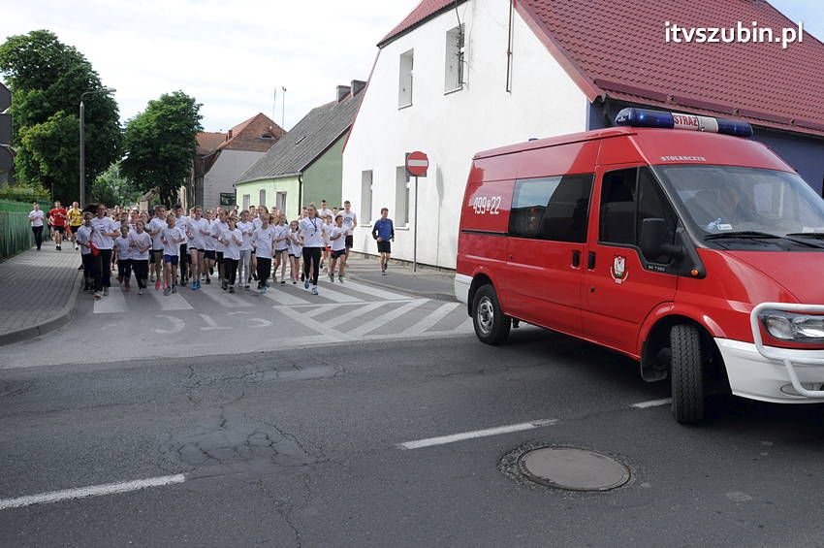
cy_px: 274
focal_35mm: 27
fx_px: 617
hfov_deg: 67.4
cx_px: 412
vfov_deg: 47.8
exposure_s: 1/500
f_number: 11
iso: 800
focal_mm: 18
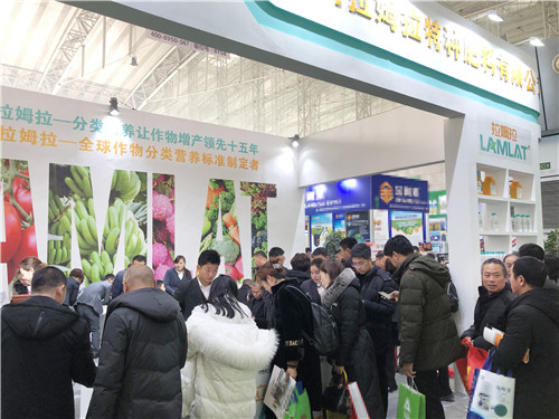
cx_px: 280
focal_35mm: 28
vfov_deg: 49.7
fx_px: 452
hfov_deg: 63.4
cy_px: 210
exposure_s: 1/33
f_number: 1.8
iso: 32
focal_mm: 4
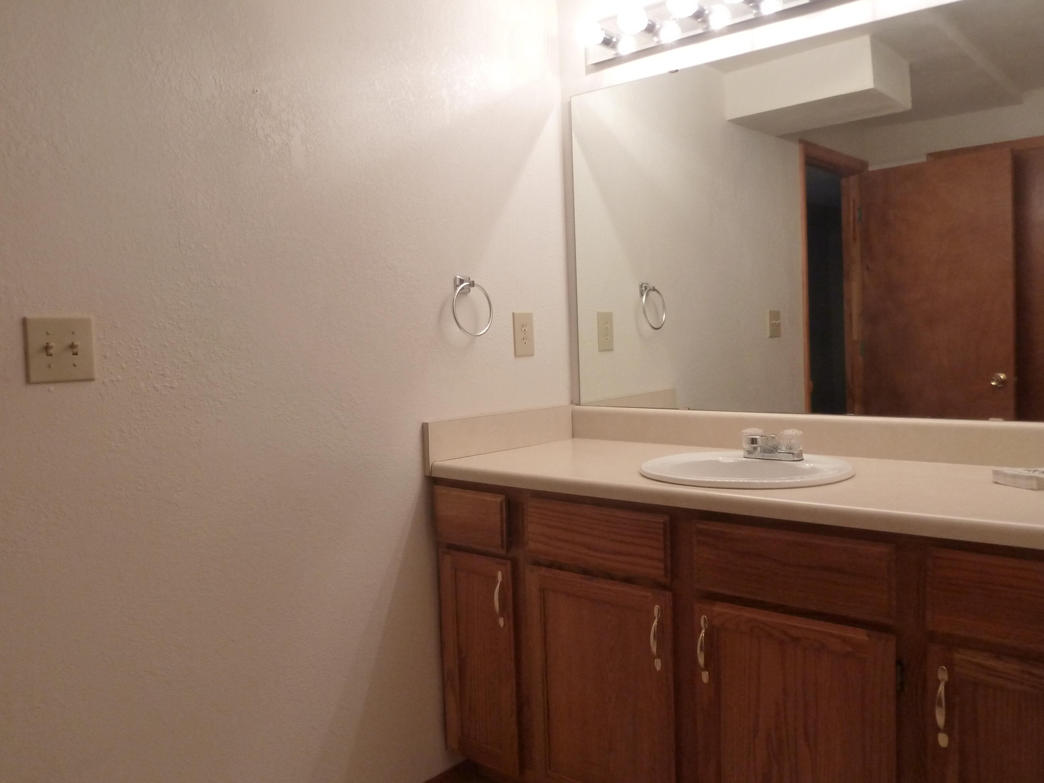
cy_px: 389
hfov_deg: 63.4
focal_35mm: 28
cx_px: 501
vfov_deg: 49.7
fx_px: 844
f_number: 3.3
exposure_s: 1/30
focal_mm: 4.1
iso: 200
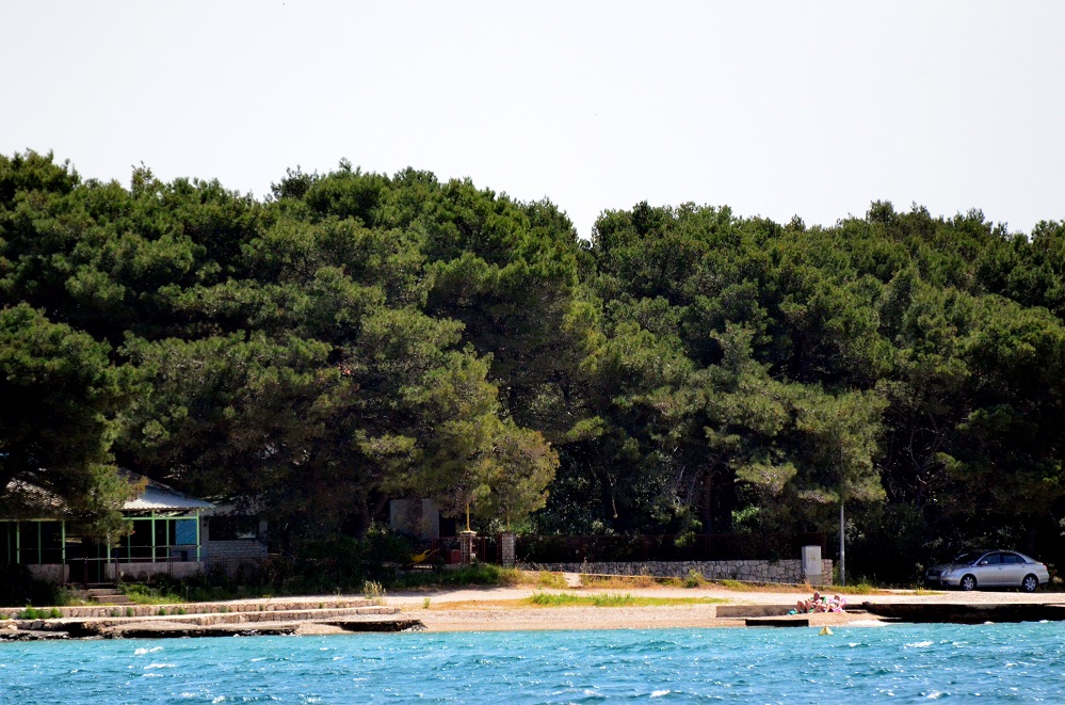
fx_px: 13281
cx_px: 532
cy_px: 352
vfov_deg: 3.0
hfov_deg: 4.6
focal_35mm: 450
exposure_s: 1/8000
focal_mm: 300
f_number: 5.6
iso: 2800
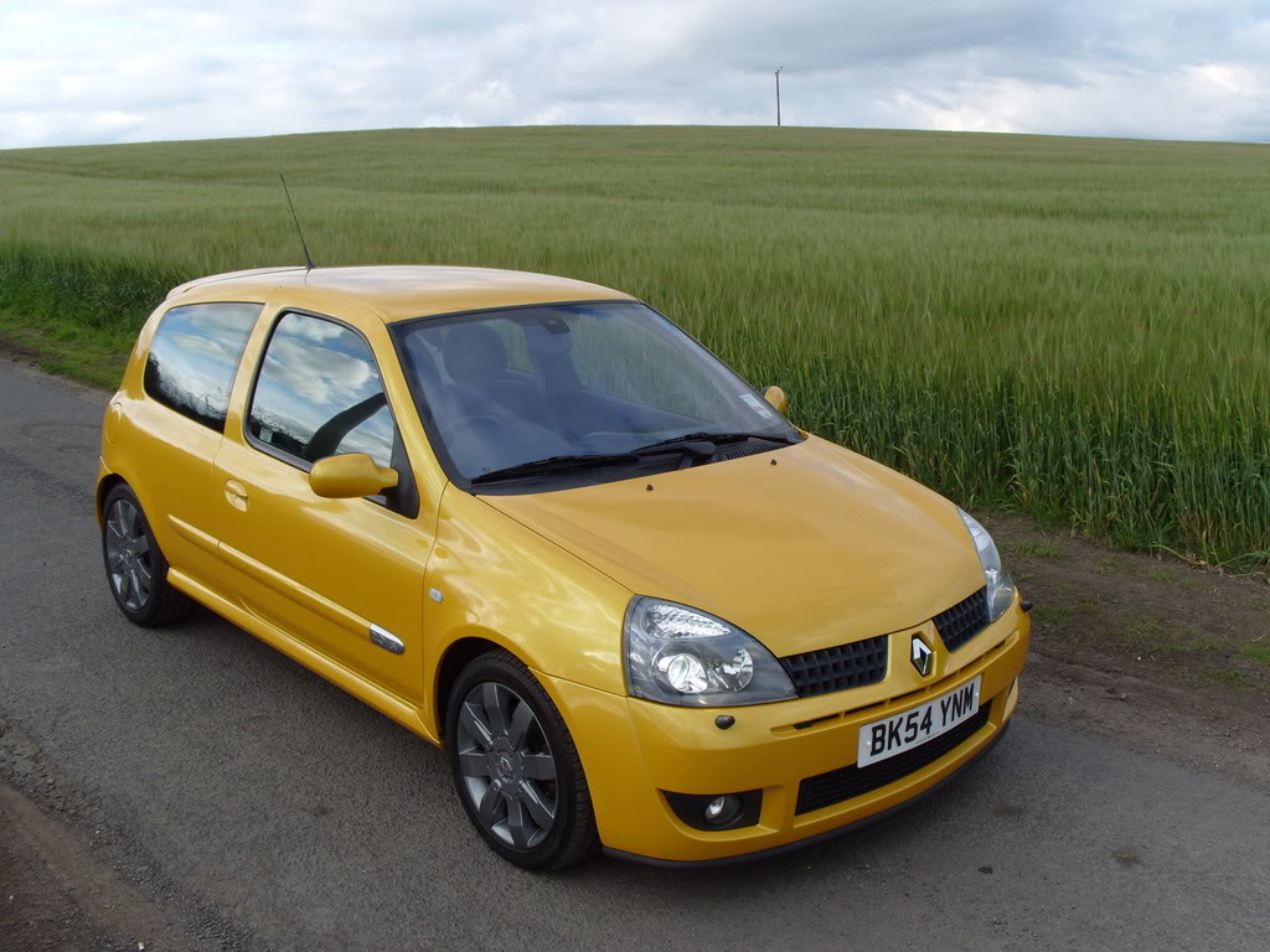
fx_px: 1284
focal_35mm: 35
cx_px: 635
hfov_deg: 52.6
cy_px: 476
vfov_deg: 40.7
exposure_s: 1/250
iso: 80
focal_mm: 7.8
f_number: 4.8
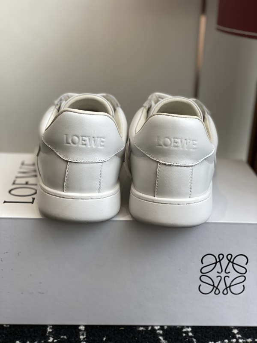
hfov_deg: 28.0
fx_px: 515
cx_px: 128
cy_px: 172
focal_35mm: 52
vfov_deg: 36.8
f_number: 2
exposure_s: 1/158
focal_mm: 6
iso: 20
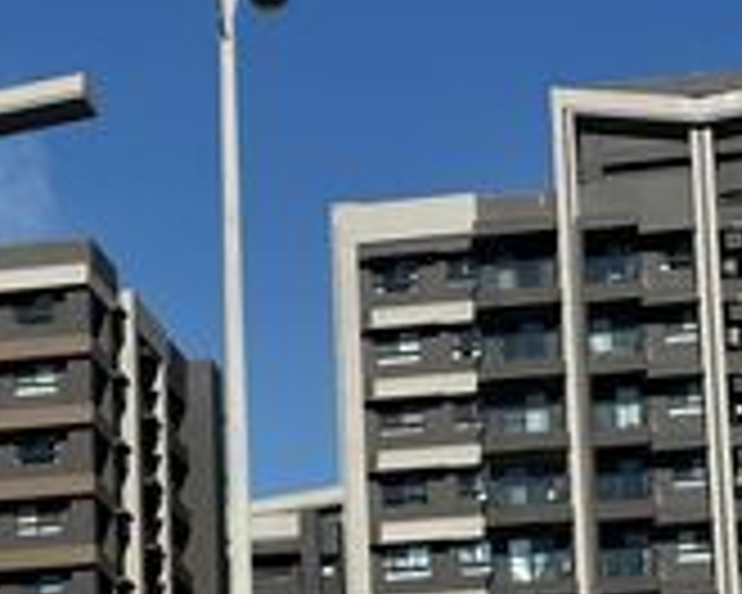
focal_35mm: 170
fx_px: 3733
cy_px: 580
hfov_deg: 11.2
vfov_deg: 9.0
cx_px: -90
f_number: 1.78
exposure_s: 1/12048
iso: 64
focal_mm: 6.86
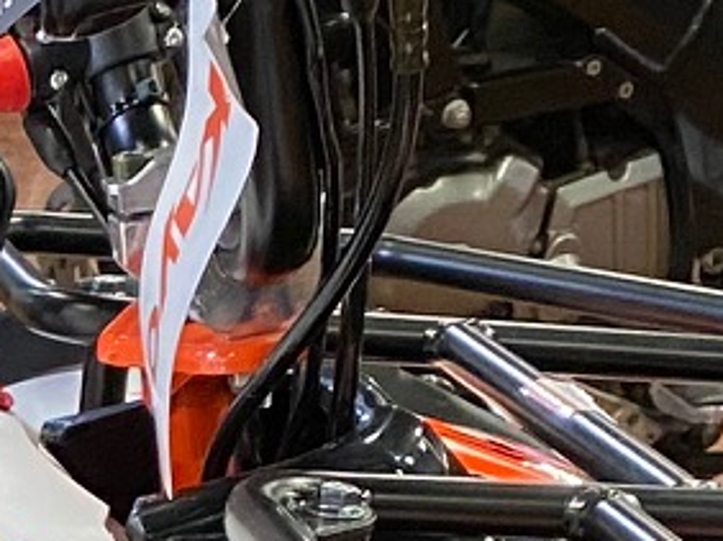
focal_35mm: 186
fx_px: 3882
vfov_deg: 7.3
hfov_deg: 9.8
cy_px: 1467
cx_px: -813
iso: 200
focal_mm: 4.25
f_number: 1.8
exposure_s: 1/60
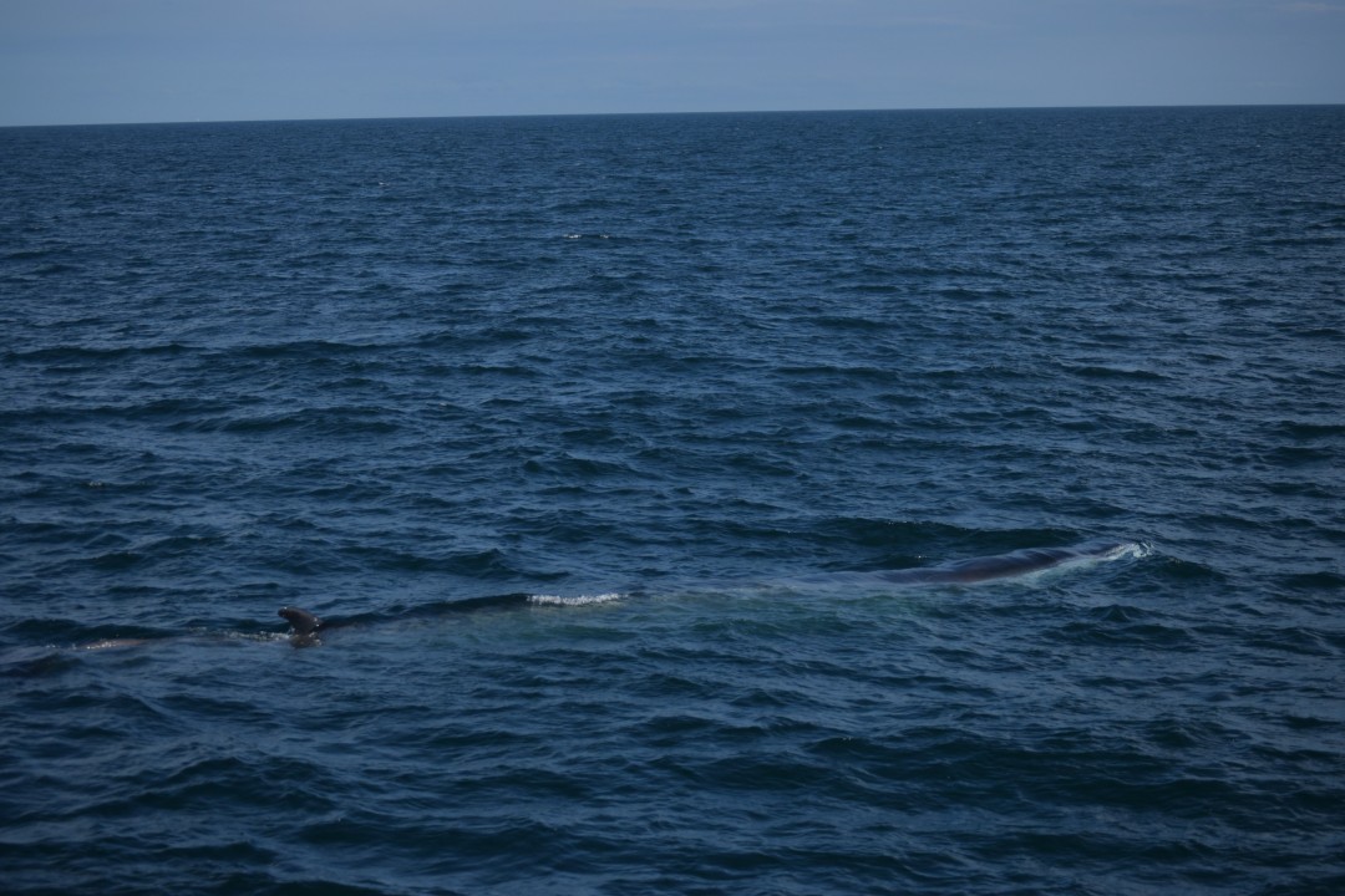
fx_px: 3082
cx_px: 672
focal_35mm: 82
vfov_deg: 16.6
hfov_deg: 24.6
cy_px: 448
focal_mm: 55
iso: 200
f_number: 4
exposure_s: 1/4000
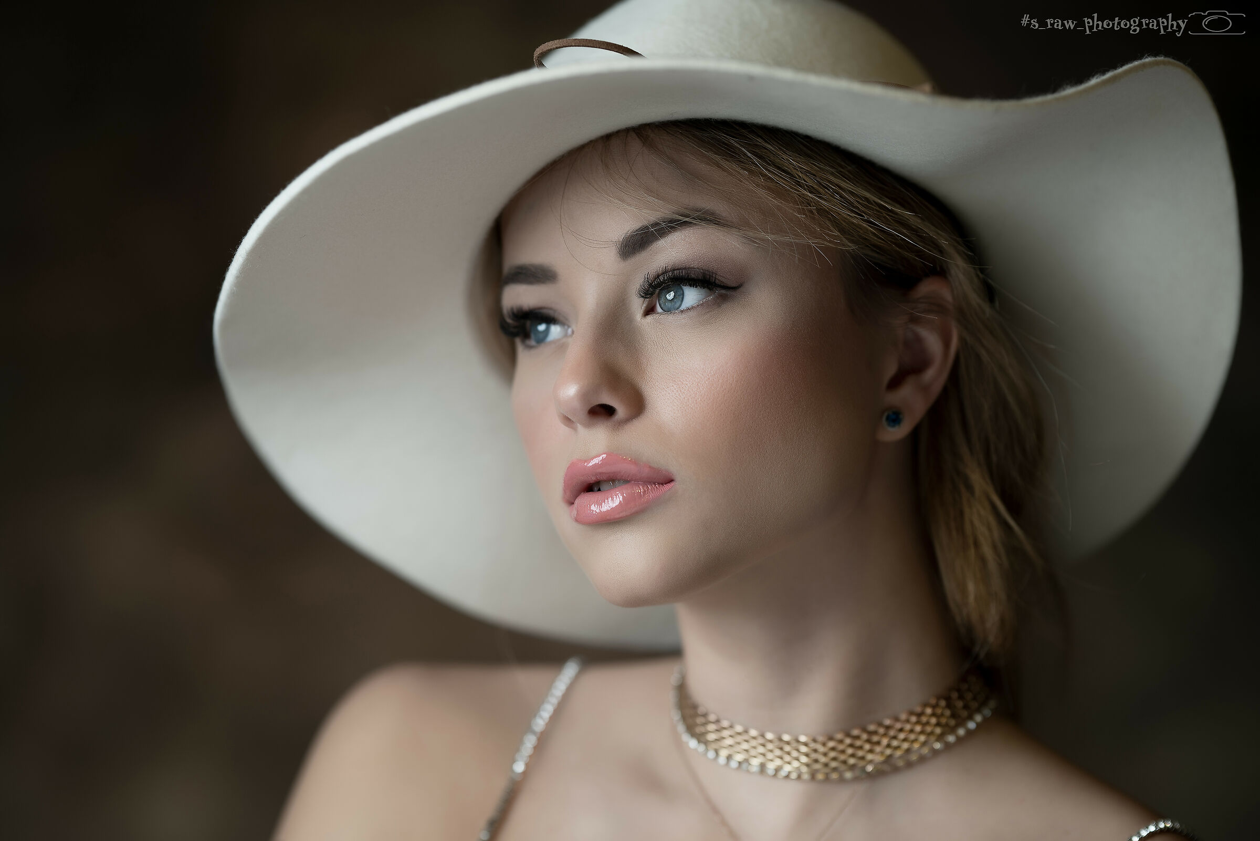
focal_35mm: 105
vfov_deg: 13.0
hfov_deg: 19.5
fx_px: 3675
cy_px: 420
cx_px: 630
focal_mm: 105
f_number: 2
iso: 100
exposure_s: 1/50
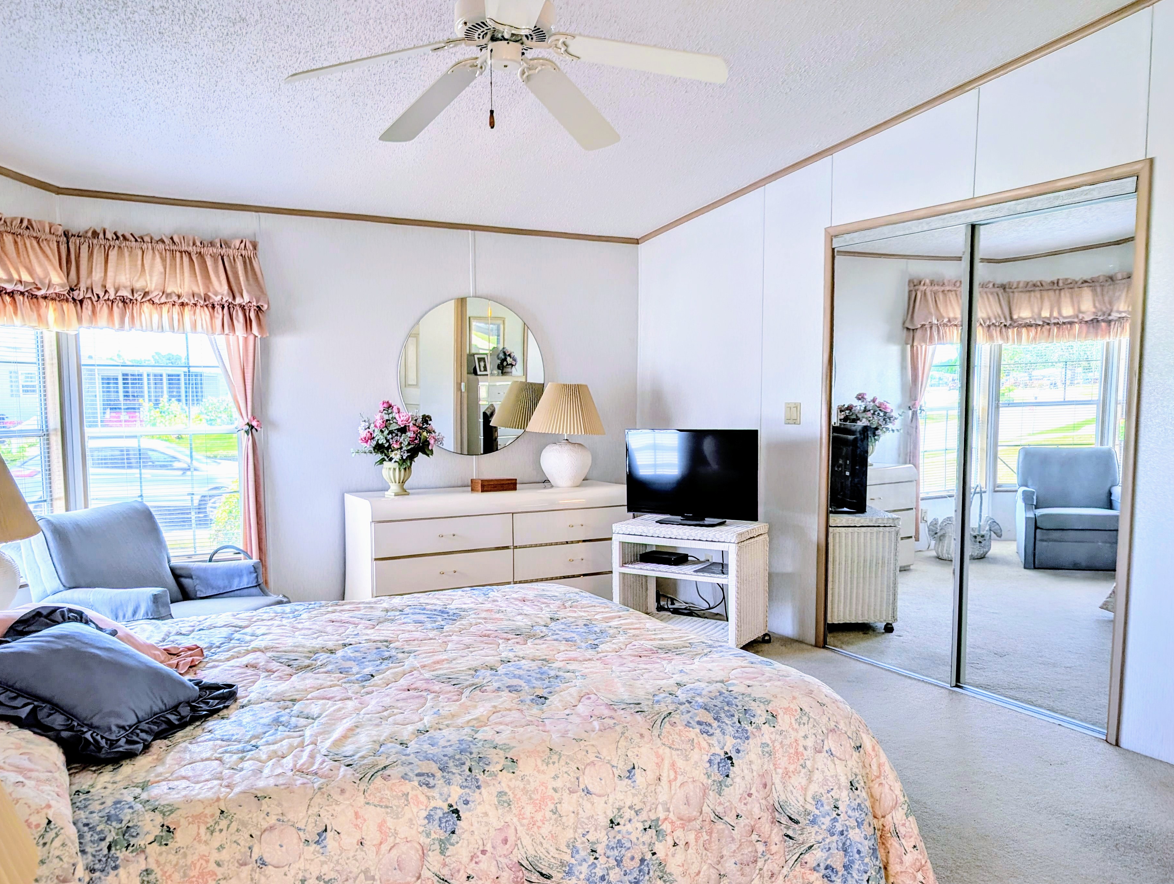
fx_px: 917
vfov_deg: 51.4
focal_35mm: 27
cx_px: 560
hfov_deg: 65.2
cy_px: 491
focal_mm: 6.9
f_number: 1.68
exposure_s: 1/164
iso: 27
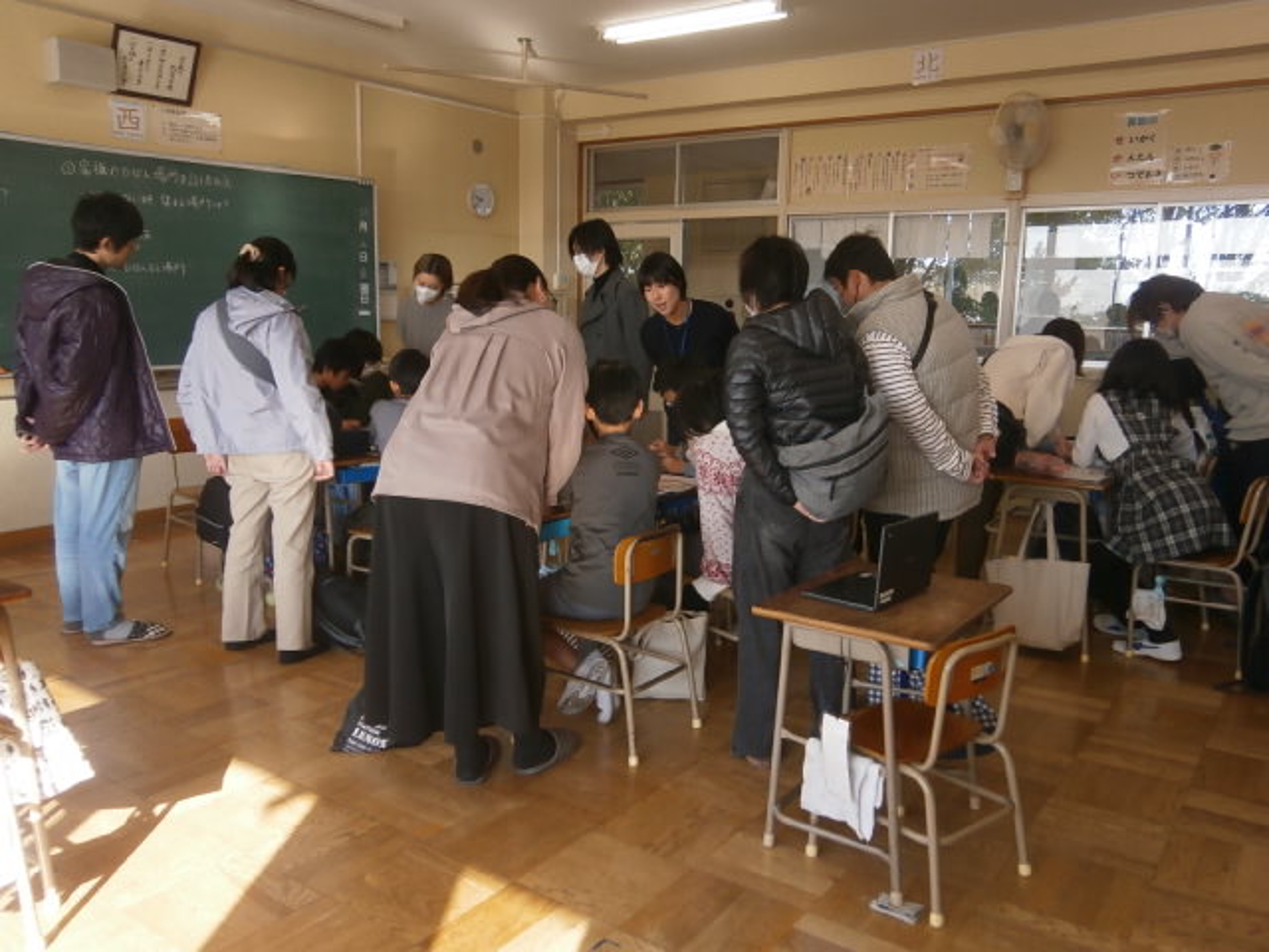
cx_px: 634
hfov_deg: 67.3
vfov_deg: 53.1
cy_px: 476
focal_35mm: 26
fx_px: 953
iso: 80
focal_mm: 4.7
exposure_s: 1/100
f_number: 2.8
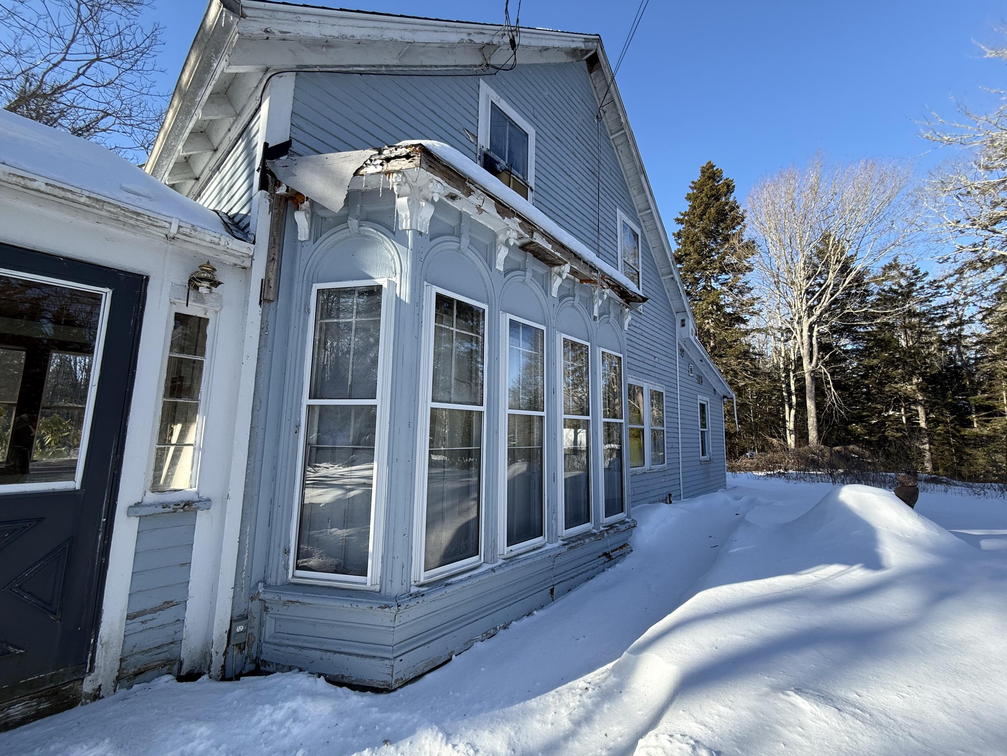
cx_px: 504
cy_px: 378
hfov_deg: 102.1
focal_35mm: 14
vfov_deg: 85.7
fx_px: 407
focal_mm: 2.22
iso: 50
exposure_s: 1/651
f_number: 2.2
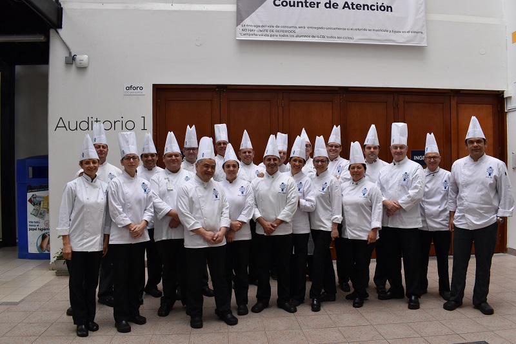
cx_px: 258
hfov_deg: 67.4
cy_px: 172
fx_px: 387
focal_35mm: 27
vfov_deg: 47.9
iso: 400
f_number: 8
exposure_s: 1/250
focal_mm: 18
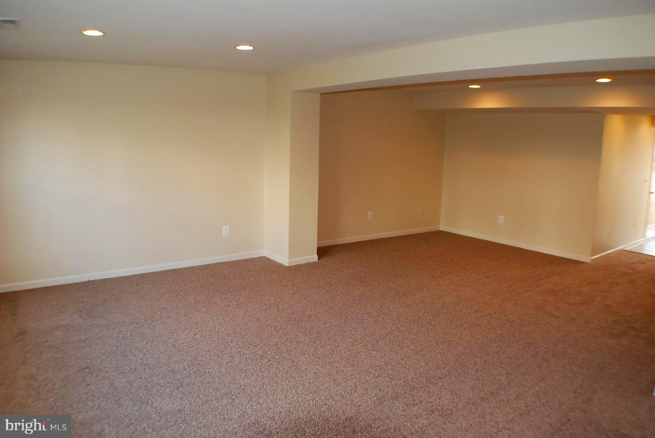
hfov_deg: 57.2
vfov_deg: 40.1
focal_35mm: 33
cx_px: 328
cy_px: 219
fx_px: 601
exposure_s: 1/80
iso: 1000
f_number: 5
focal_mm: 22
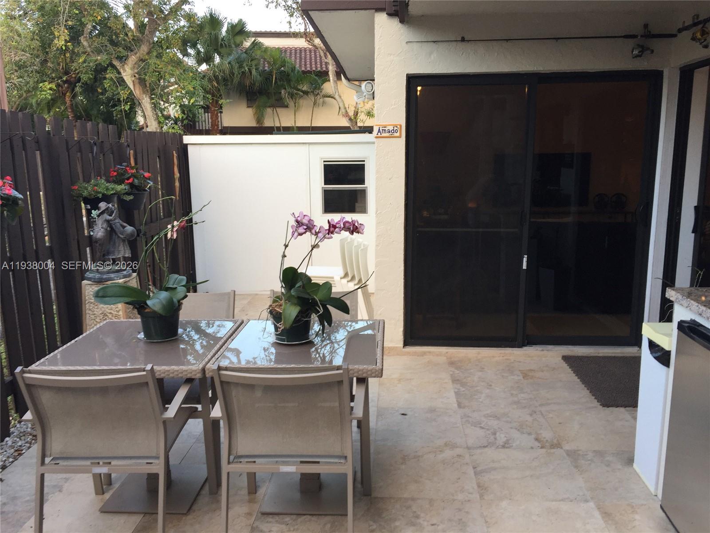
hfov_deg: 61.7
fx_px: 595
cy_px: 266
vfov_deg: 48.2
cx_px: 355
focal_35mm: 29
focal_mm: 4.15
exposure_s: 1/60
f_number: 2.2
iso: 32
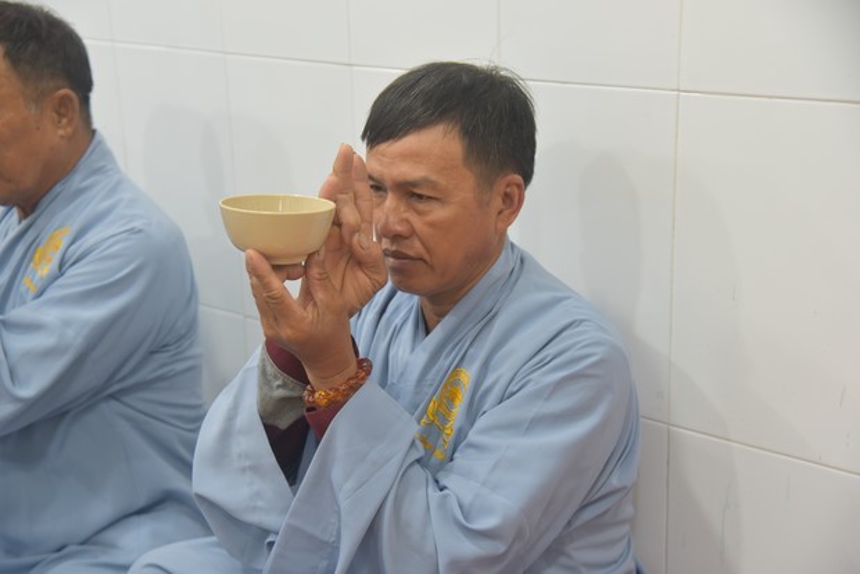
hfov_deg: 34.5
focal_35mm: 58
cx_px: 430
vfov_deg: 23.4
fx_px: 1386
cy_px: 287
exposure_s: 1/60
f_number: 4
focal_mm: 58
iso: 1100
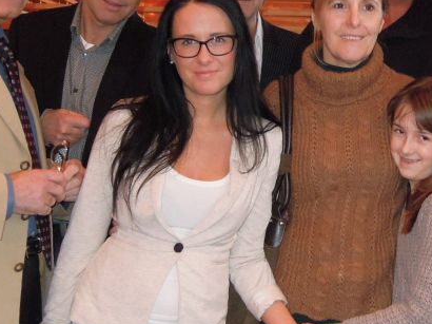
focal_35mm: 60
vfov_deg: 24.3
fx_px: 748
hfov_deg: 31.6
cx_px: 323
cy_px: 116
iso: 400
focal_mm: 4.3
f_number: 2.8
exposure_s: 1/15
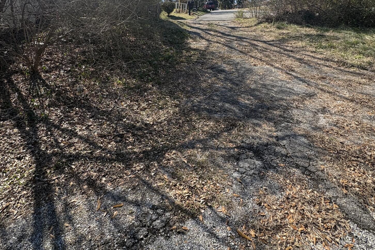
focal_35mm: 20
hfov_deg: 84.0
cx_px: 190
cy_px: 71
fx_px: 208
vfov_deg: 59.5
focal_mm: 2.22
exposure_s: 1/646
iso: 64
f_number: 2.2
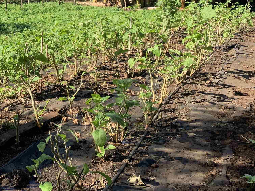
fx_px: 390
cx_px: 27
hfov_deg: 34.2
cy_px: 34
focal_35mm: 53
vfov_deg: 26.9
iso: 25
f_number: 1.8
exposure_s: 1/678
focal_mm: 4.25
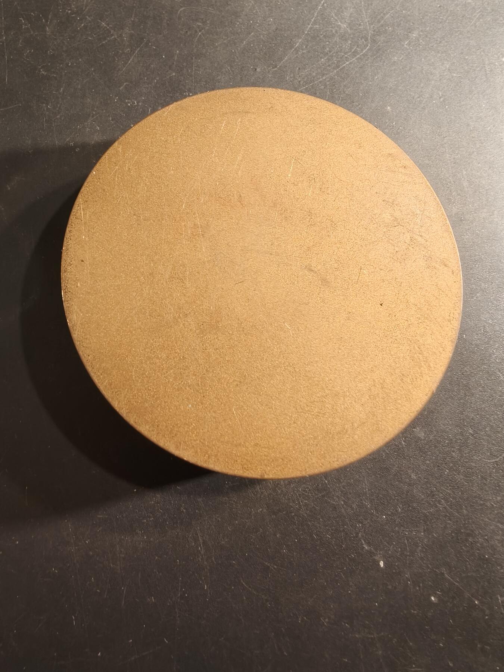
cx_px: 252
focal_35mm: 23
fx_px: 446
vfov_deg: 73.9
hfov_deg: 58.9
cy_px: 336
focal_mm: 2.32
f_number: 2
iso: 160
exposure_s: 1/50
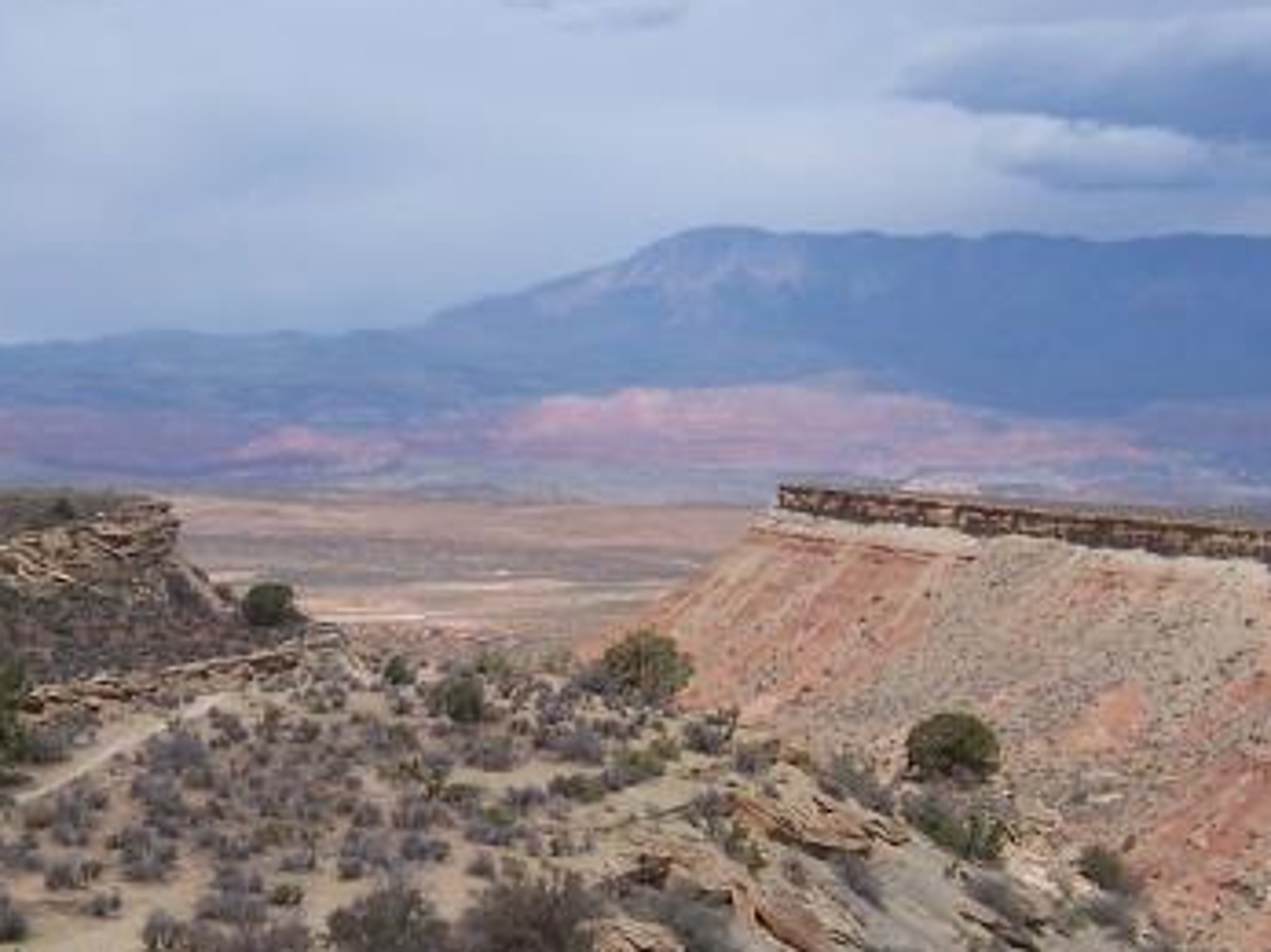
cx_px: 308
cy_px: 666
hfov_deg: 23.3
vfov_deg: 17.7
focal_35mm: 83
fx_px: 3046
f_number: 4.5
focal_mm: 6.2
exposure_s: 1/800
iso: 80
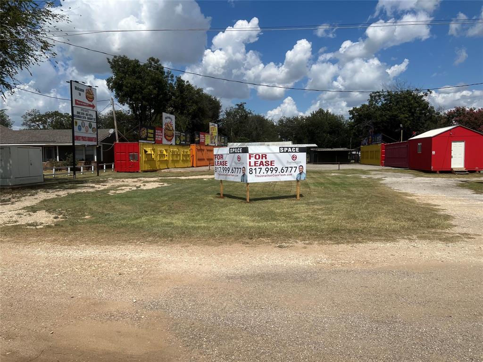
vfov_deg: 53.1
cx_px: 242
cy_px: 181
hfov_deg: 67.3
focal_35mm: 26
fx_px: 363
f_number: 1.5
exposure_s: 1/8696
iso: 50
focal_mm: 5.7
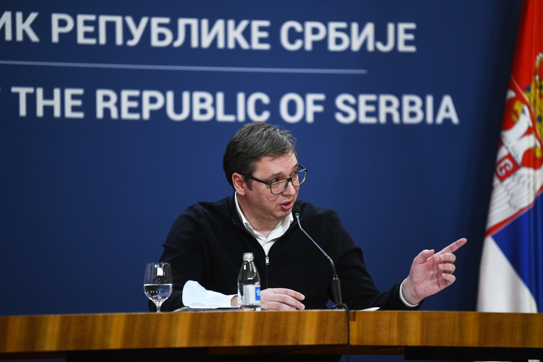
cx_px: 272
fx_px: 3016
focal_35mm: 200
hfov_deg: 10.3
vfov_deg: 6.9
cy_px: 181
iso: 2000
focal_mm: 200
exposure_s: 1/400
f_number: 2.8
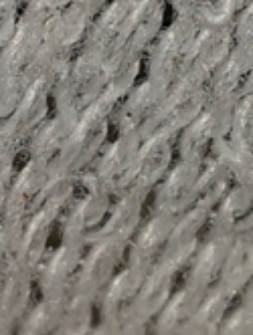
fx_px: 972
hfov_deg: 13.4
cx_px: 443
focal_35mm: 100
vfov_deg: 16.2
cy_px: 622
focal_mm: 4.3
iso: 50
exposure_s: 1/1453
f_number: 2.4
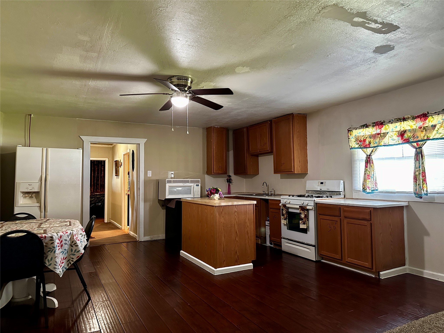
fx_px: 308
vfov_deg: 56.8
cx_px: 222
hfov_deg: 71.6
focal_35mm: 24
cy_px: 166
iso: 640
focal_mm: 6.86
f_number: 1.78
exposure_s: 1/40
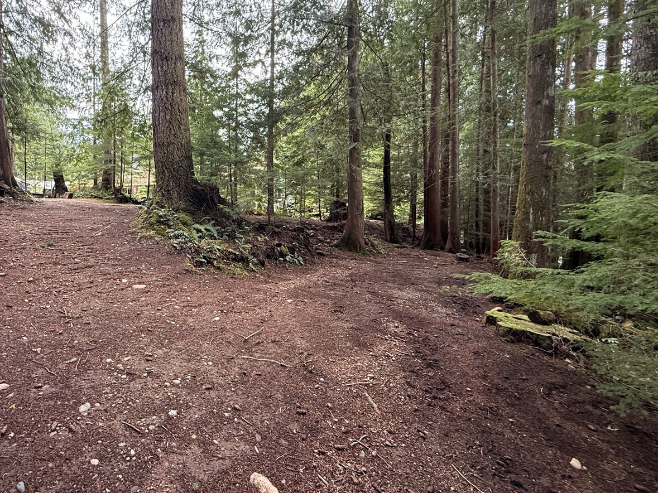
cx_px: 230
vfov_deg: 68.4
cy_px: 215
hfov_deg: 82.3
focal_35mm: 19
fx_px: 361
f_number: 2.2
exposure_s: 1/99
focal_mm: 2.22
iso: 200
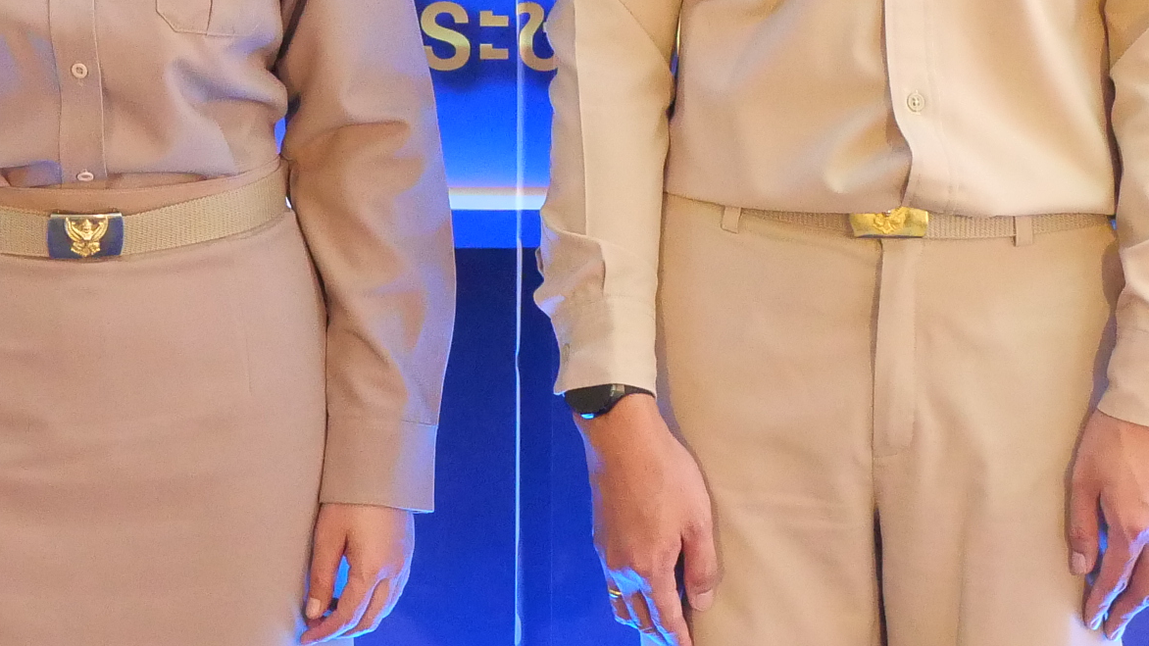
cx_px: 544
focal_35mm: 156
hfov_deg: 13.8
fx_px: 4752
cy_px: -394
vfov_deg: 7.6
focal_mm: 23
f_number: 7.1
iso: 3200
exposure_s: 1/80
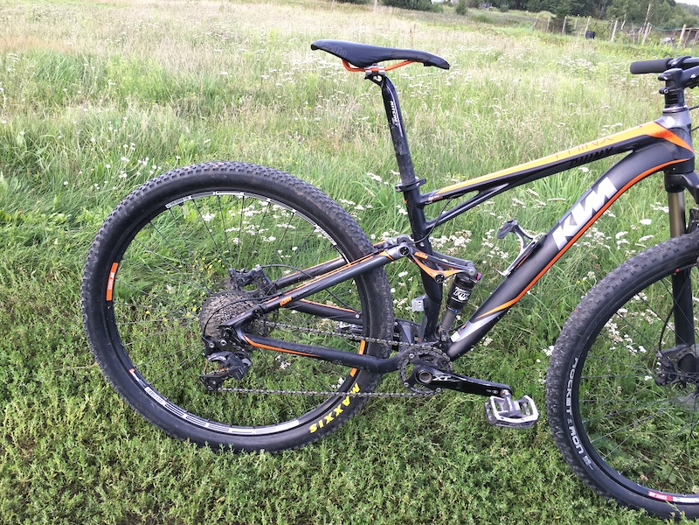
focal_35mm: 29
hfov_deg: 61.7
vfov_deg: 48.2
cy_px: 262
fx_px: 586
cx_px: 350
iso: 25
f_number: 2.2
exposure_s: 1/103
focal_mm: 4.15
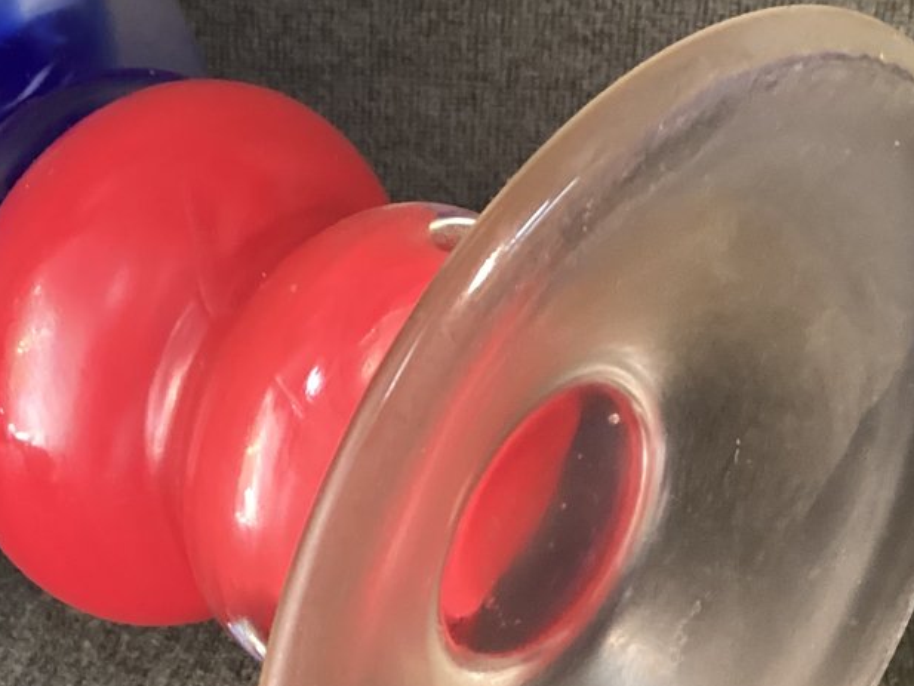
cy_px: 719
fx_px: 2007
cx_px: 356
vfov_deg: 18.8
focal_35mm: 76
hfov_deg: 25.6
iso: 320
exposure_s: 1/30
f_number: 2.4
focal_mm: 3.3
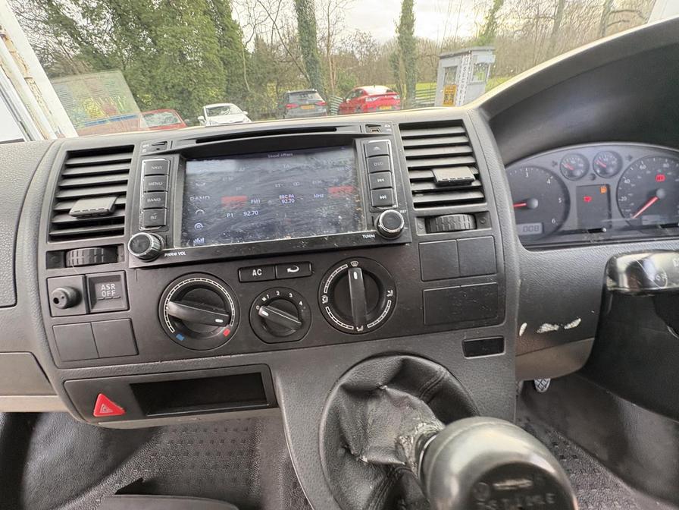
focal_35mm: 14
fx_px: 275
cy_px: 255
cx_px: 340
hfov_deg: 102.1
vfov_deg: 85.7
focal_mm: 2.22
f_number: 2.2
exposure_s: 1/62
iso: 200
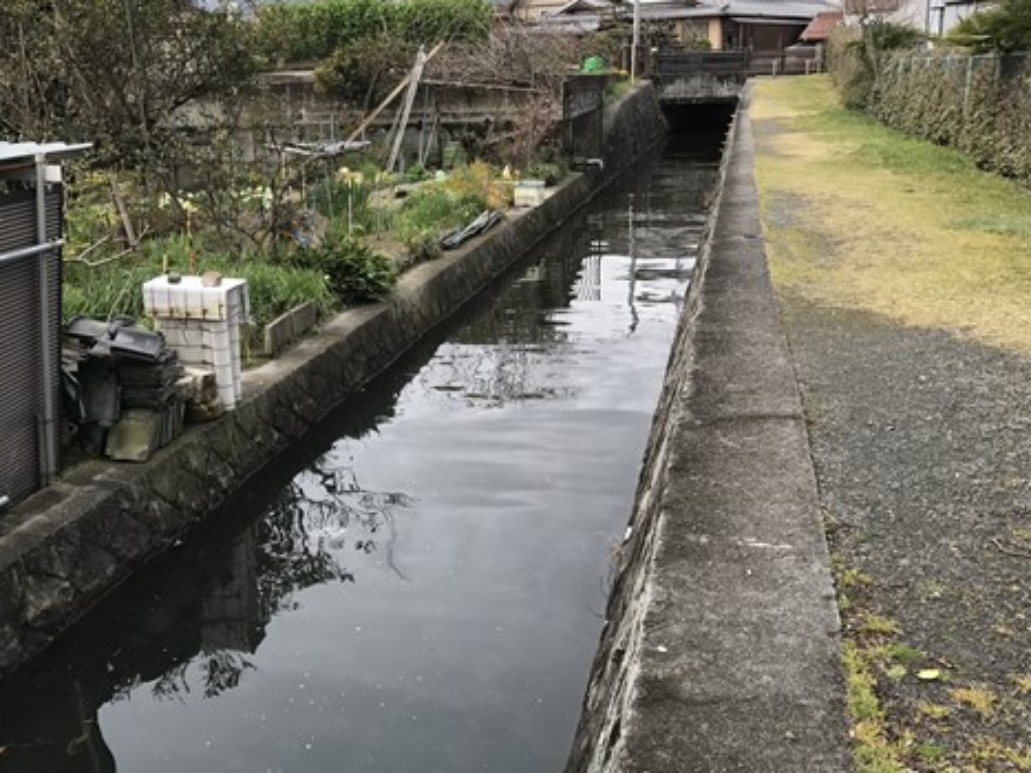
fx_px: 1072
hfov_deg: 51.2
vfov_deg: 39.6
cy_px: 360
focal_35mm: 36
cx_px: 446
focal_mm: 3.99
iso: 20
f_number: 1.8
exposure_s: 1/894
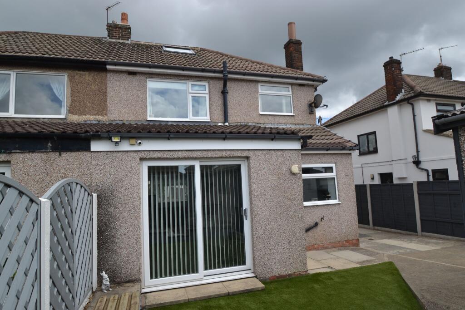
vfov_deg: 59.5
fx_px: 271
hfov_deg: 81.2
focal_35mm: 21
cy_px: 155
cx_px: 232
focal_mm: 14
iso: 100
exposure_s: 1/200
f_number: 7.1
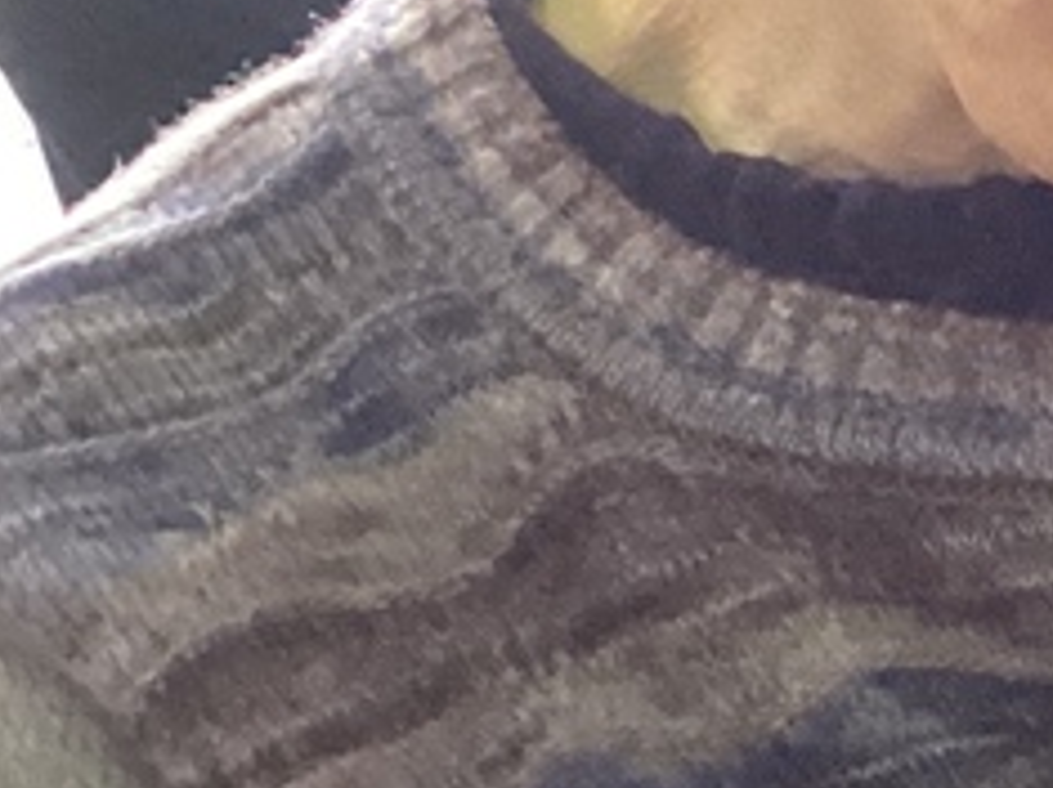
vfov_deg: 11.2
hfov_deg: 13.2
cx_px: 2016
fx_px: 4013
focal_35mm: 132
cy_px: 175
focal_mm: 3.3
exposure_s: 1/60
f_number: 2.4
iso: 400
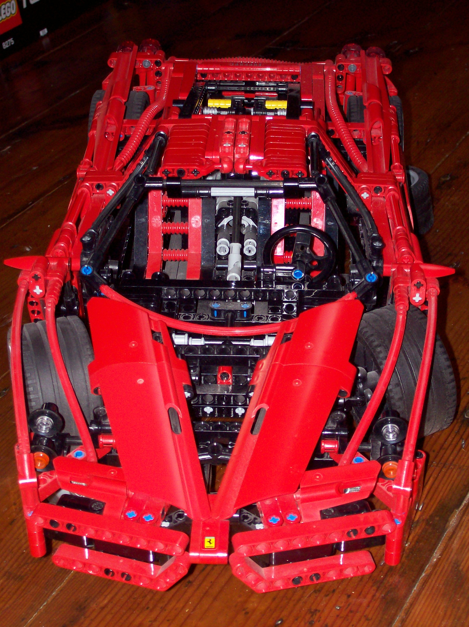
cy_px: 314
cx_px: 234
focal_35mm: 70
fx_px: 1265
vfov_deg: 27.8
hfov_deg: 21.0
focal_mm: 11.6
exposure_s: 1/95.5
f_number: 3.8
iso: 80
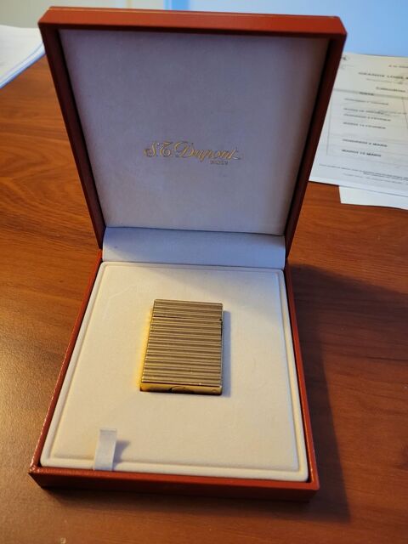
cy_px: 272
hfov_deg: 53.1
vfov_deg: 67.3
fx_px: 409
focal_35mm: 26
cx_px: 204
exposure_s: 1/50
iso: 250
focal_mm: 5.4
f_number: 1.8
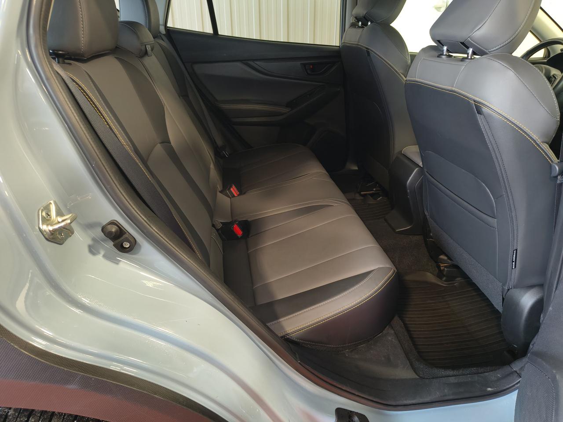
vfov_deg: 56.8
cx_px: 282
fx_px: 390
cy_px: 211
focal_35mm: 24
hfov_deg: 71.6
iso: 678
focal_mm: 5.56
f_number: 1.8
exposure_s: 1/60
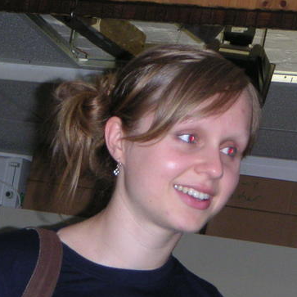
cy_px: 218
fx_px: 1495
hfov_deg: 11.3
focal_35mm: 154
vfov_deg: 11.3
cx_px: 122
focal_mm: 12.2
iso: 160
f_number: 3.2
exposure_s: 1/90
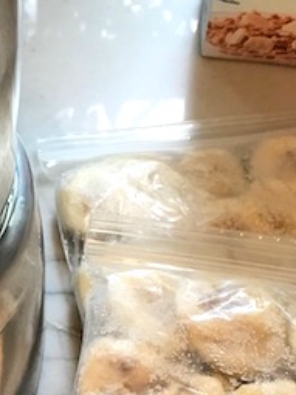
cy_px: 192
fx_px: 1004
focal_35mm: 88
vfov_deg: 22.3
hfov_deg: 16.6
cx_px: 53
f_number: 1.8
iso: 32
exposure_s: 1/30
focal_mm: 3.99
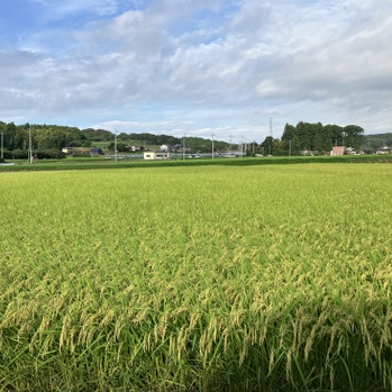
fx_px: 436
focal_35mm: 34
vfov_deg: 48.5
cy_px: 198
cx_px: 126
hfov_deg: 47.5
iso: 32
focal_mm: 3.99
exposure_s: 1/1499
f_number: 1.8
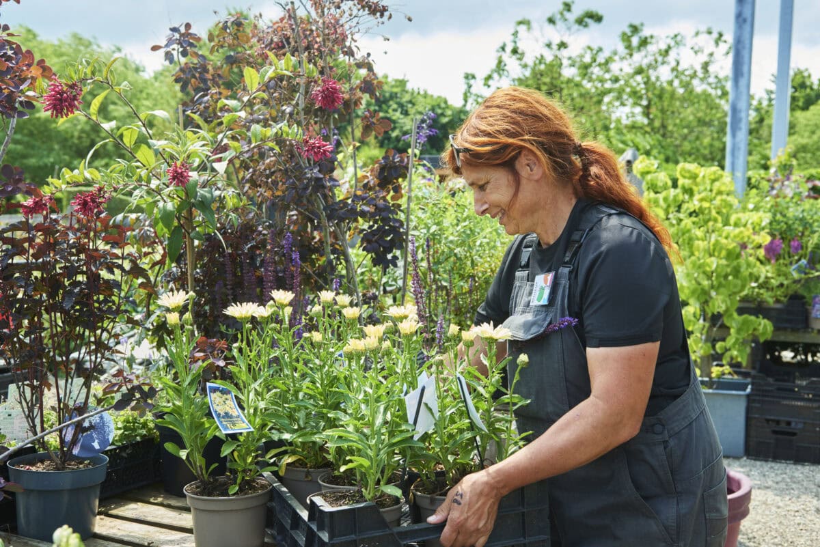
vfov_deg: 31.9
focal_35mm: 42
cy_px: 274
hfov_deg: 46.4
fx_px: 957
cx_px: 410
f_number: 8
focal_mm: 42
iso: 400
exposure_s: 1/250
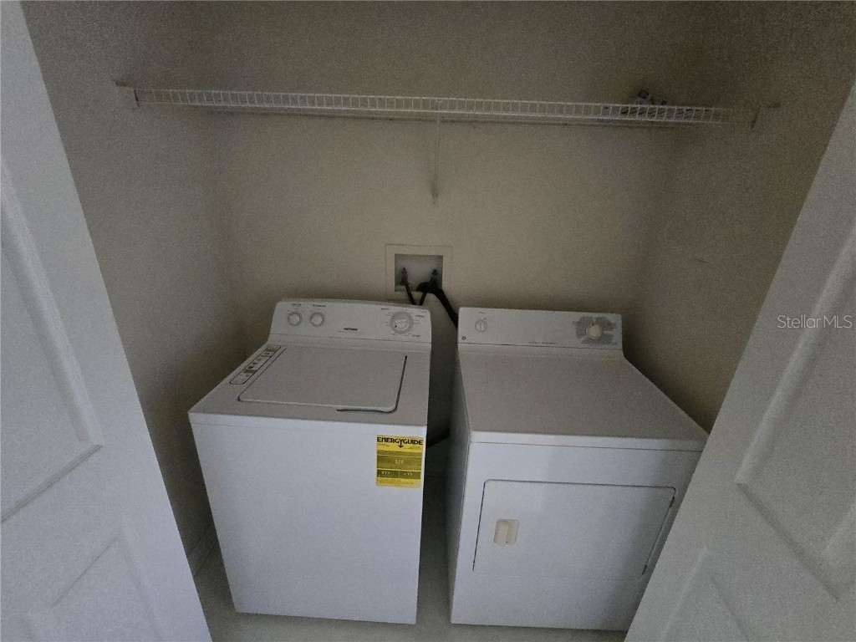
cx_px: 428
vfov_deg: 89.9
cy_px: 321
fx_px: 321
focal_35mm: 13
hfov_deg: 106.2
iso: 1250
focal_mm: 2.2
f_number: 2.2
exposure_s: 1/40
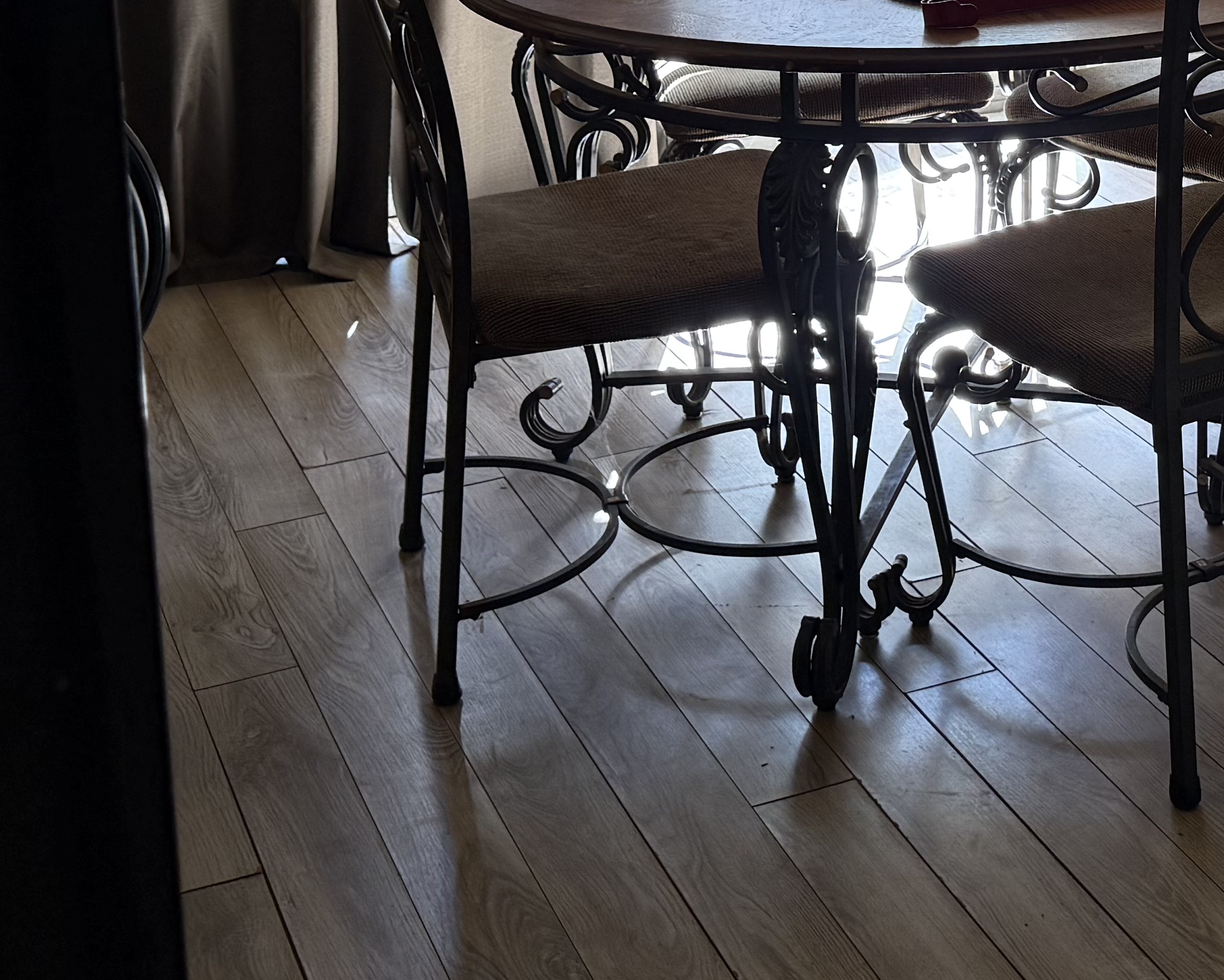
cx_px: 1129
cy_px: -55
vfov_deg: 21.8
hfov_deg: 27.2
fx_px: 2427
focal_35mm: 67
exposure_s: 1/218
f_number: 1.78
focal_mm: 6.76
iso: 160
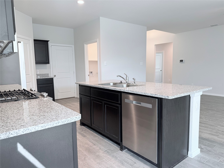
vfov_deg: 56.8
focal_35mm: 24
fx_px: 155
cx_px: 112
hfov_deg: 71.6
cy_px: 84
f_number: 1.78
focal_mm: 6.76
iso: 125
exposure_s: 1/60
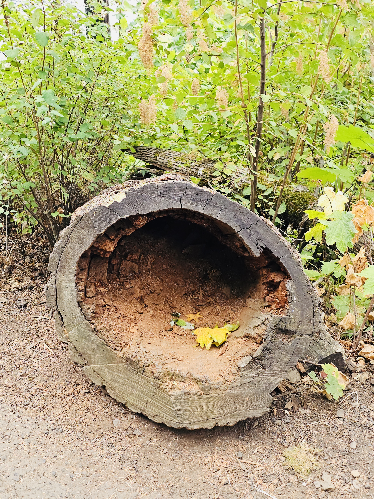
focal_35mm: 23
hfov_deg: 58.9
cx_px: 187
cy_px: 250
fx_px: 331
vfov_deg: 73.9
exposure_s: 1/60
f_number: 1.7
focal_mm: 6.3
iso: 40
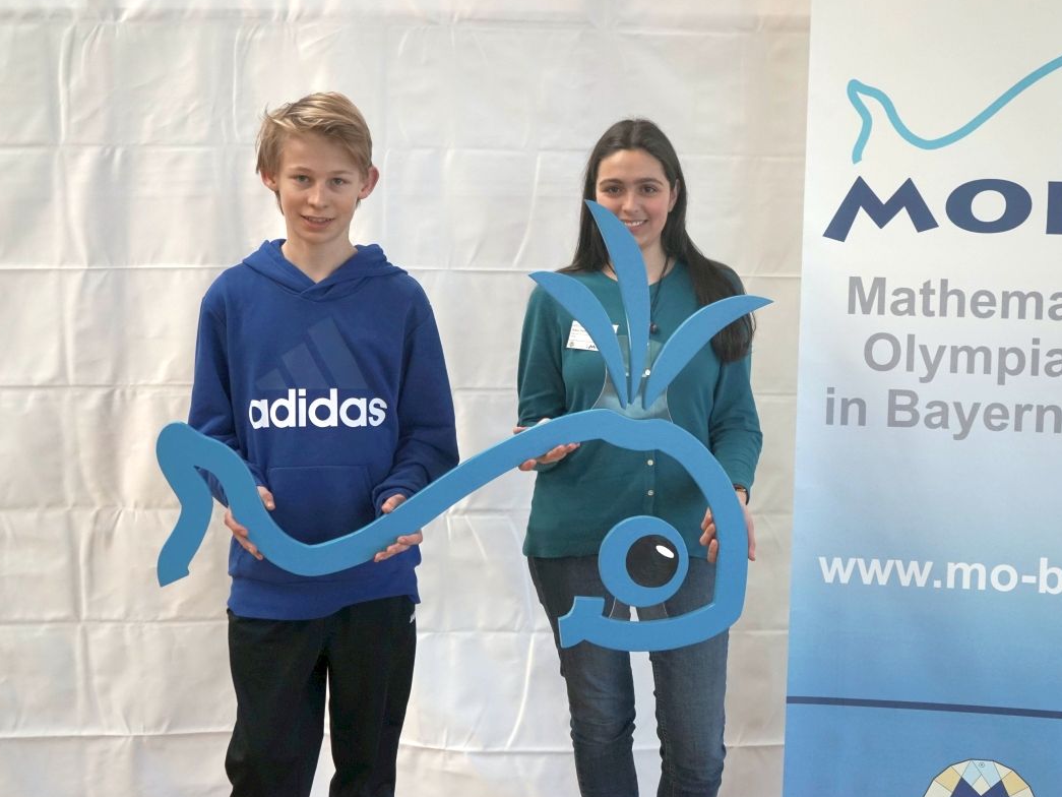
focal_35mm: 53
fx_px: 1626
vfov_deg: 27.5
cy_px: 400
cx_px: 577
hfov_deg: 36.1
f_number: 4.5
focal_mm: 48
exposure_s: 1/200
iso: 640
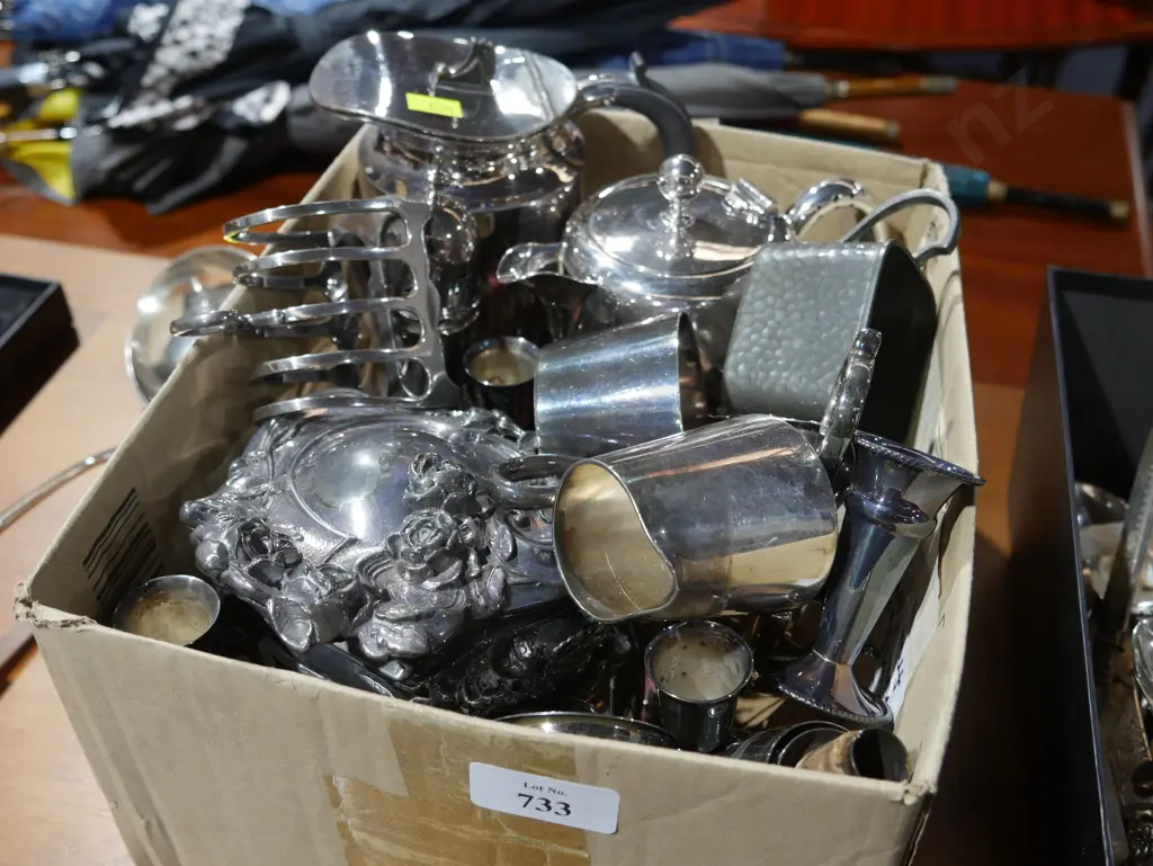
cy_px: 433
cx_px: 576
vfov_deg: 37.8
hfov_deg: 49.0
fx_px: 1266
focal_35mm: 38
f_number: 4.1
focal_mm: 19
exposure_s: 1/60
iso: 640
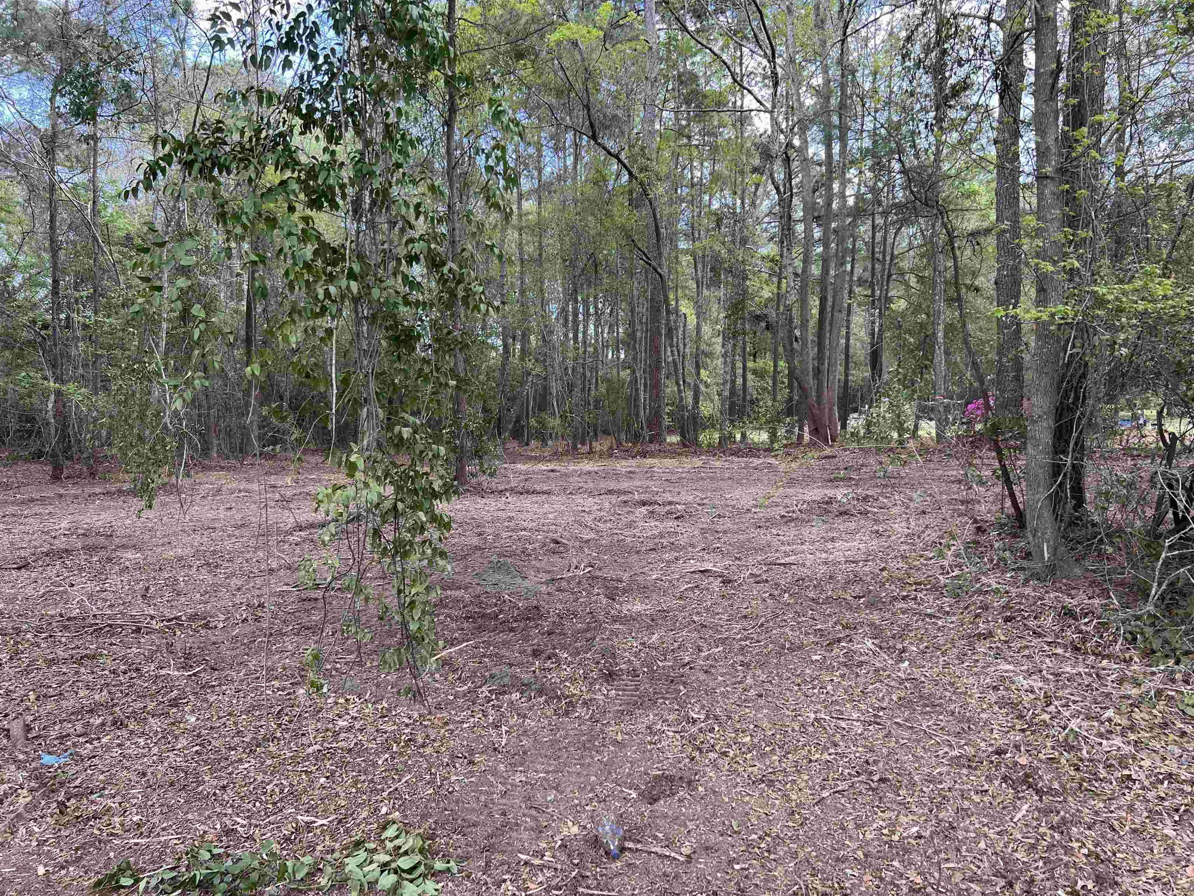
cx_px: 597
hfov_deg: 67.3
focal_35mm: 26
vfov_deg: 53.1
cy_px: 448
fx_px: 897
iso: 40
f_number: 1.5
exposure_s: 1/178
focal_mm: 5.7
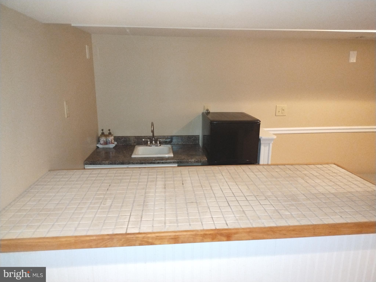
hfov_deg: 69.4
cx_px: 188
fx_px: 272
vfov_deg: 54.9
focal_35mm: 25
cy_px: 141
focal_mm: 4.71
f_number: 1.7
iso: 541
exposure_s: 1/25
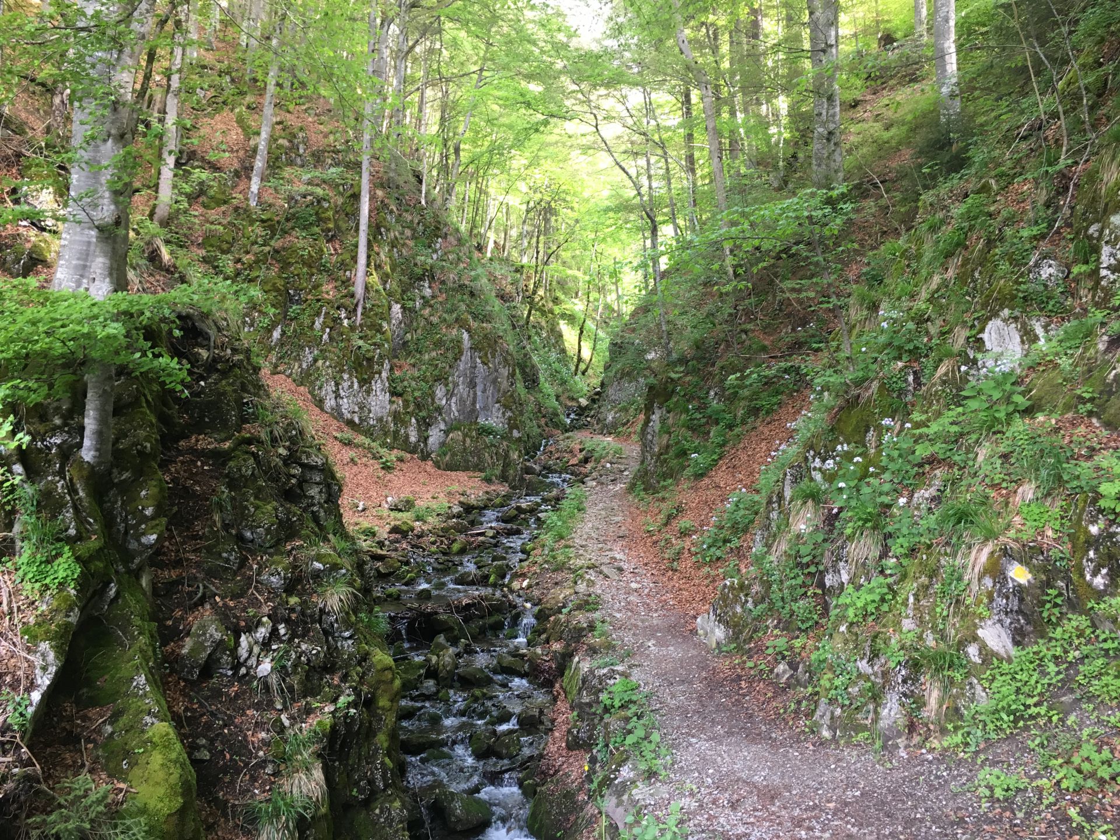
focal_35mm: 29
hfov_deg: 61.7
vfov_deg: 48.2
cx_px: 560
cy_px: 420
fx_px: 938
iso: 64
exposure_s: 1/33
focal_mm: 4.15
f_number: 2.2
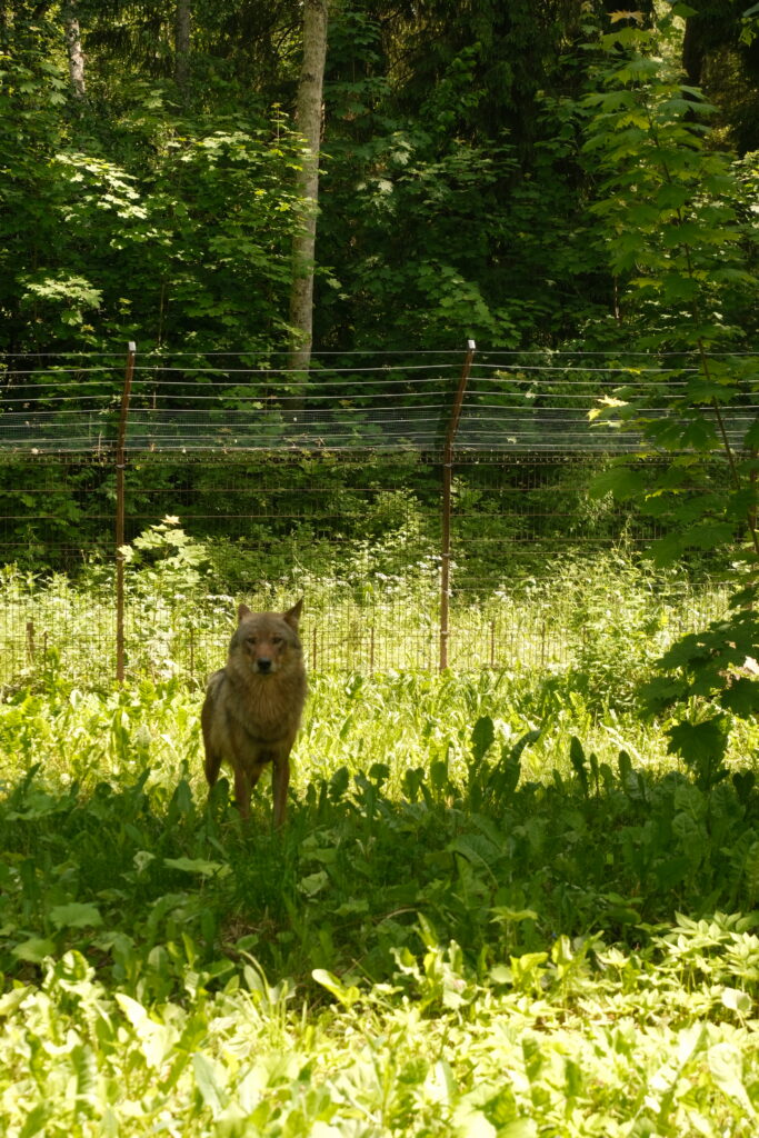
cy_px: 569
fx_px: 2150
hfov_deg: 20.0
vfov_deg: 29.7
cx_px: 380
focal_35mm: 68
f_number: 5.6
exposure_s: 1/180
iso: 320
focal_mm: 45
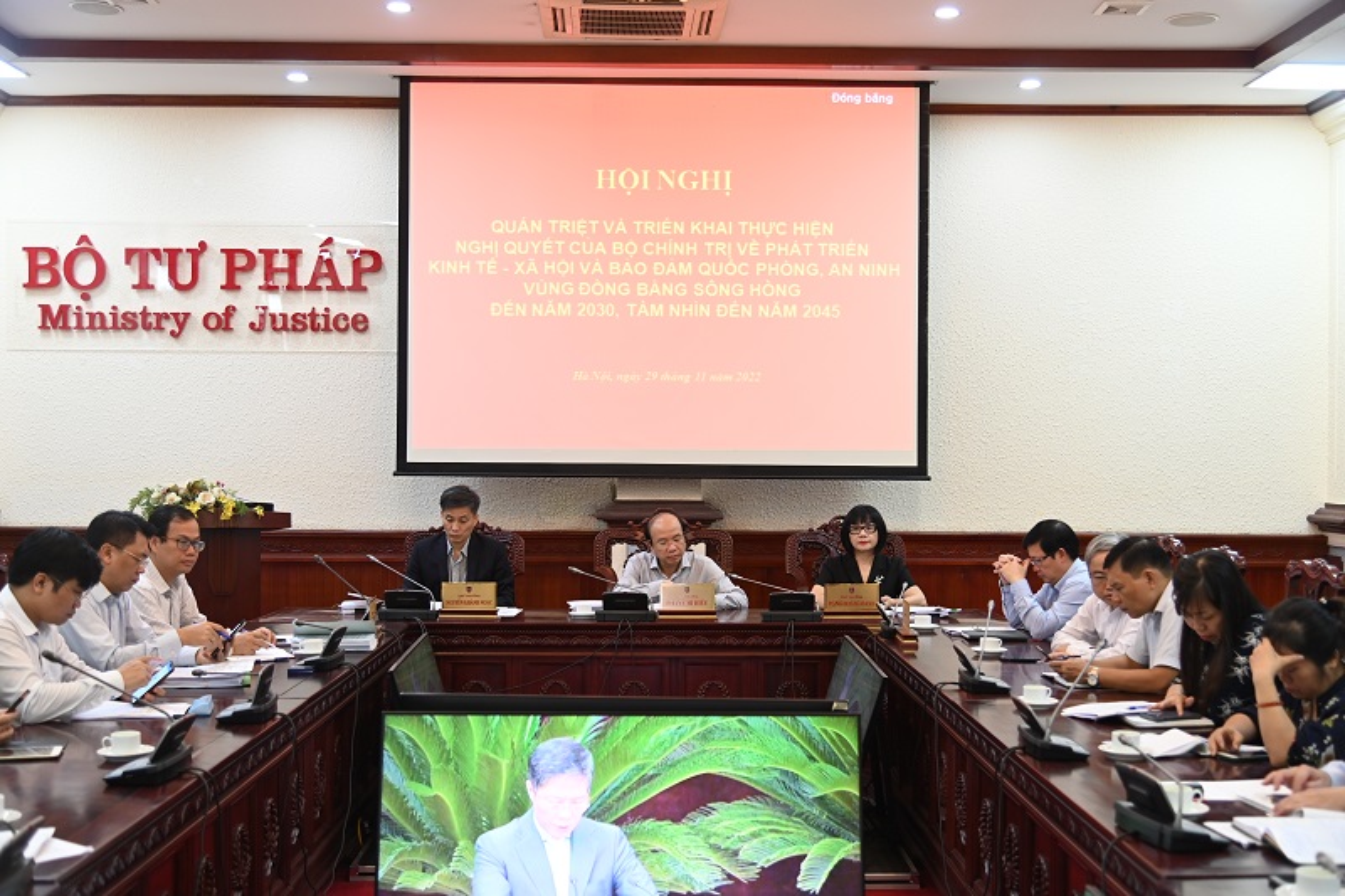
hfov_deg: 44.5
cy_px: 448
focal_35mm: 44
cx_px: 672
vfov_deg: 30.5
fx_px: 1643
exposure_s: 1/50
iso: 900
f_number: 4
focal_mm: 44
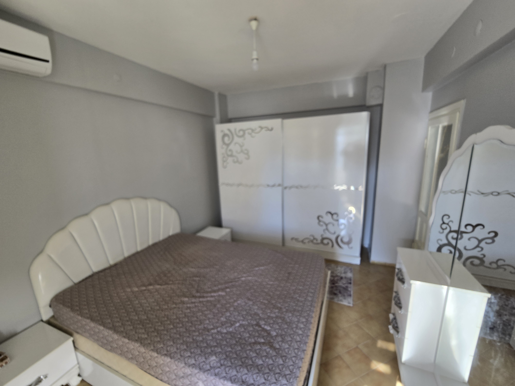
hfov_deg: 106.2
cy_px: 193
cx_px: 258
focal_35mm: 13
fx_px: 193
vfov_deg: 89.9
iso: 64
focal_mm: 2.2
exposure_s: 1/60
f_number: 2.2
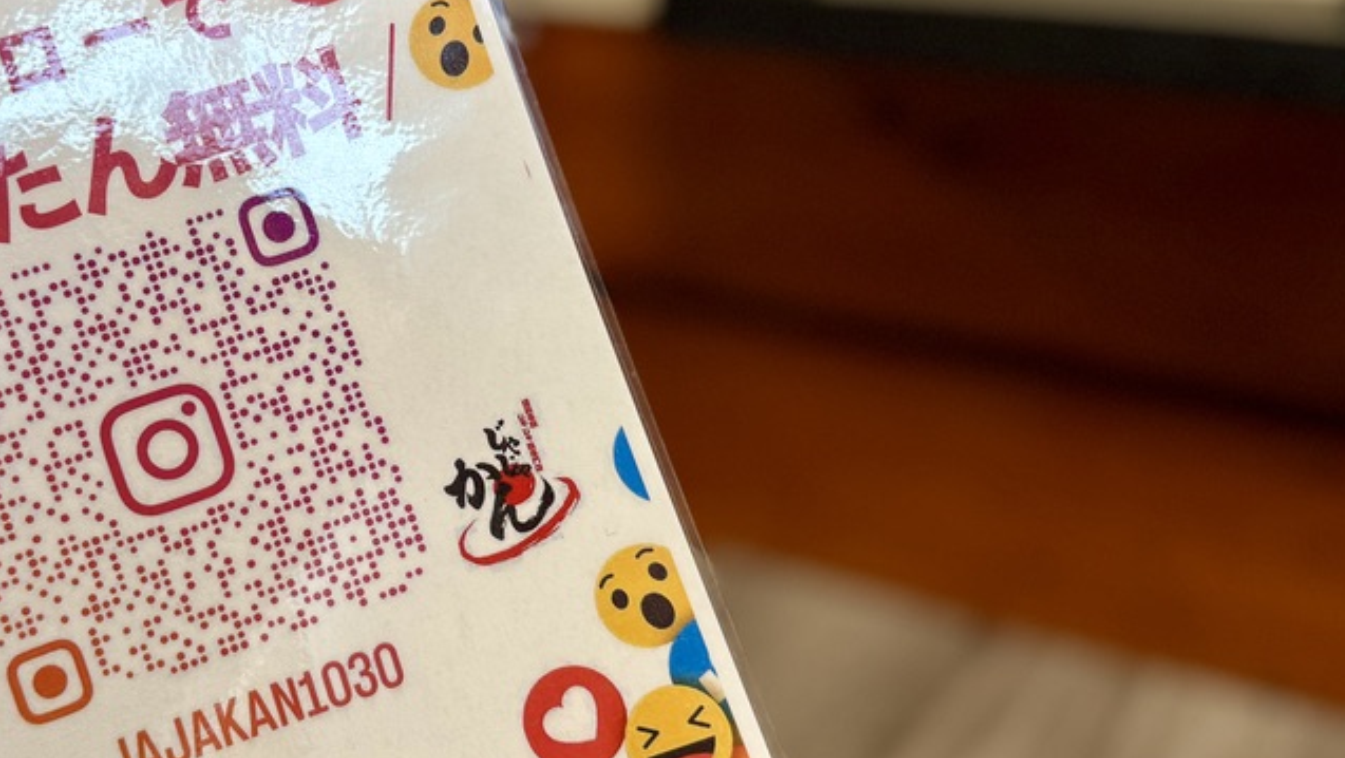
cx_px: 429
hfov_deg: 47.4
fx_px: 1499
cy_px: 374
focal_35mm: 42
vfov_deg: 28.4
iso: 125
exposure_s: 1/50
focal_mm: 6.76
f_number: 1.78
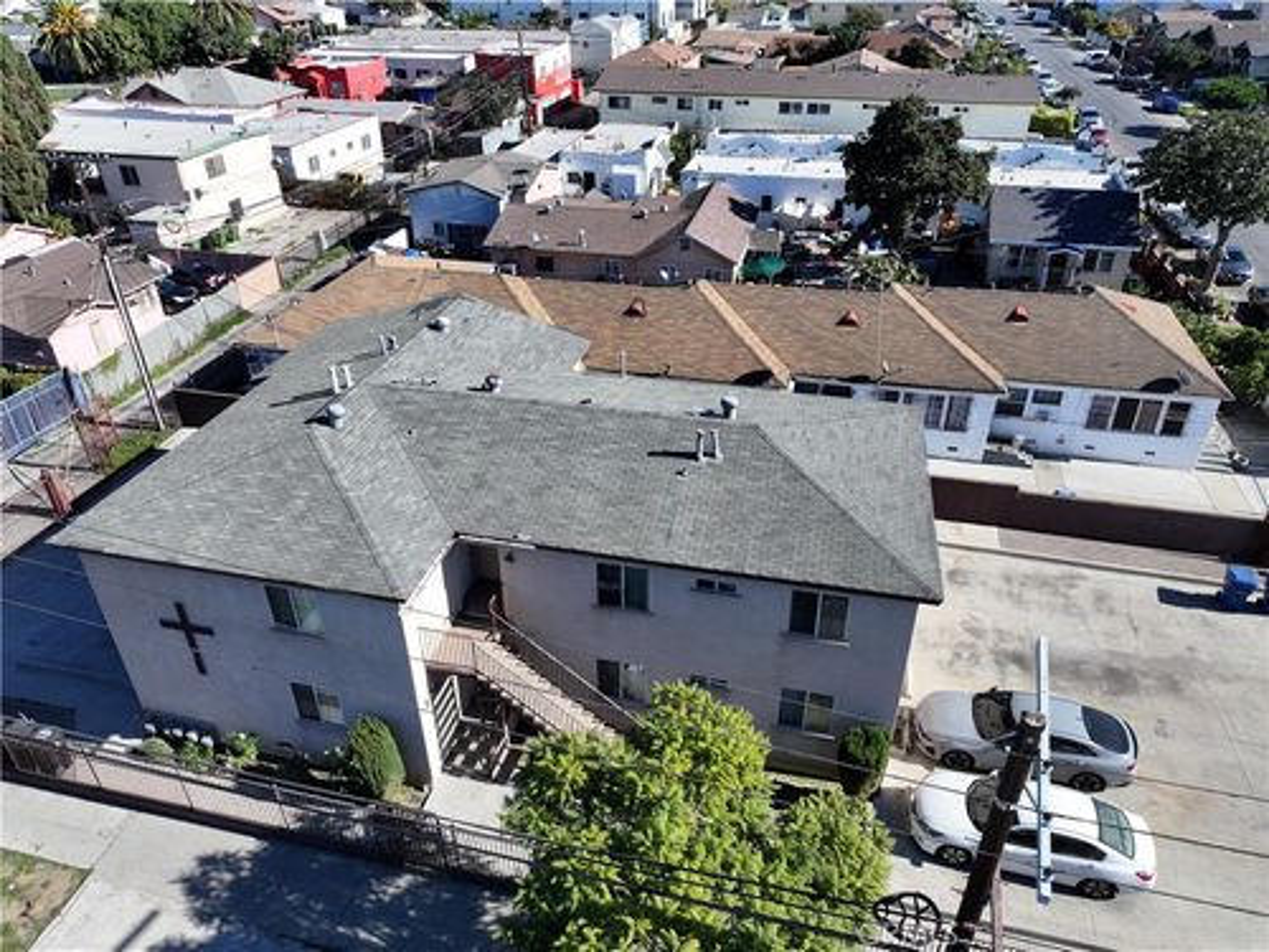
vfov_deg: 56.8
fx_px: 880
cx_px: 634
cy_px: 476
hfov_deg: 71.6
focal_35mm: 24
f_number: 2.8
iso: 160
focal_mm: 12.29
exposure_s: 1/2000
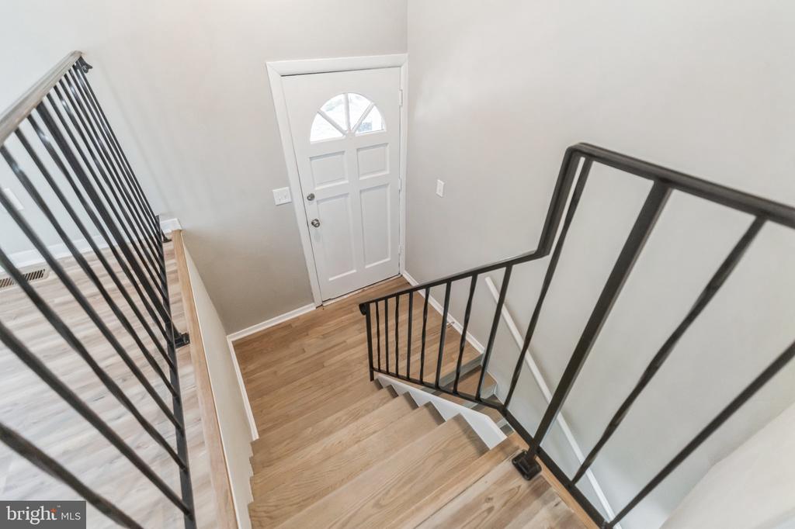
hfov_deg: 100.4
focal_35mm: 15
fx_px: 331
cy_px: 264
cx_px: 398
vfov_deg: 77.3
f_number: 2.5
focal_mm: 15
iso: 1000
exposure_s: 1/100
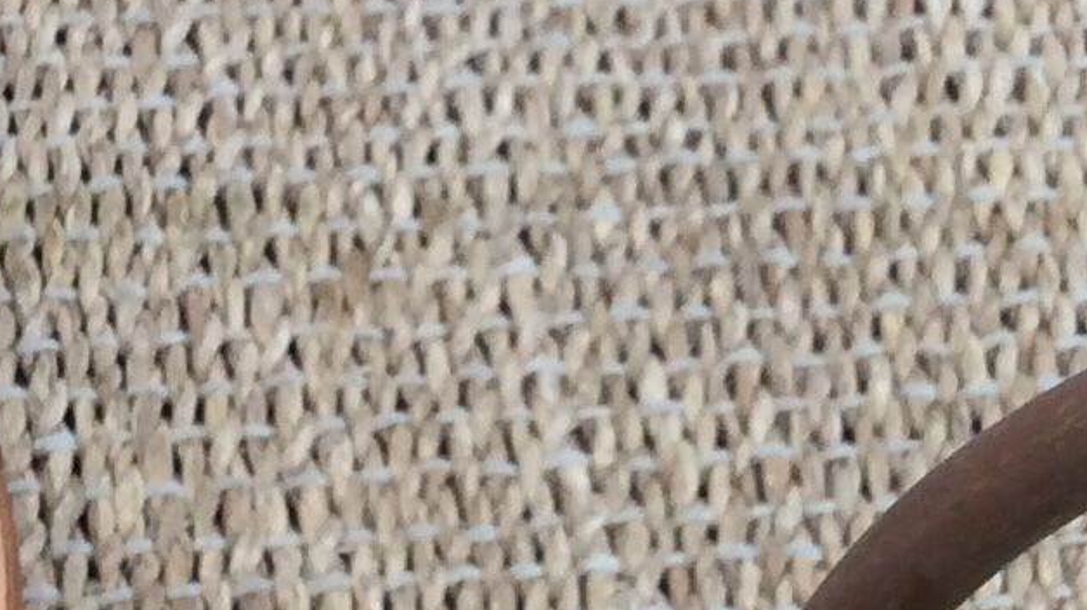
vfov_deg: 8.4
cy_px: 170
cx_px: 205
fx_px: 4149
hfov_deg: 14.8
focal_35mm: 144
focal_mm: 3.3
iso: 50
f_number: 2.4
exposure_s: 1/25
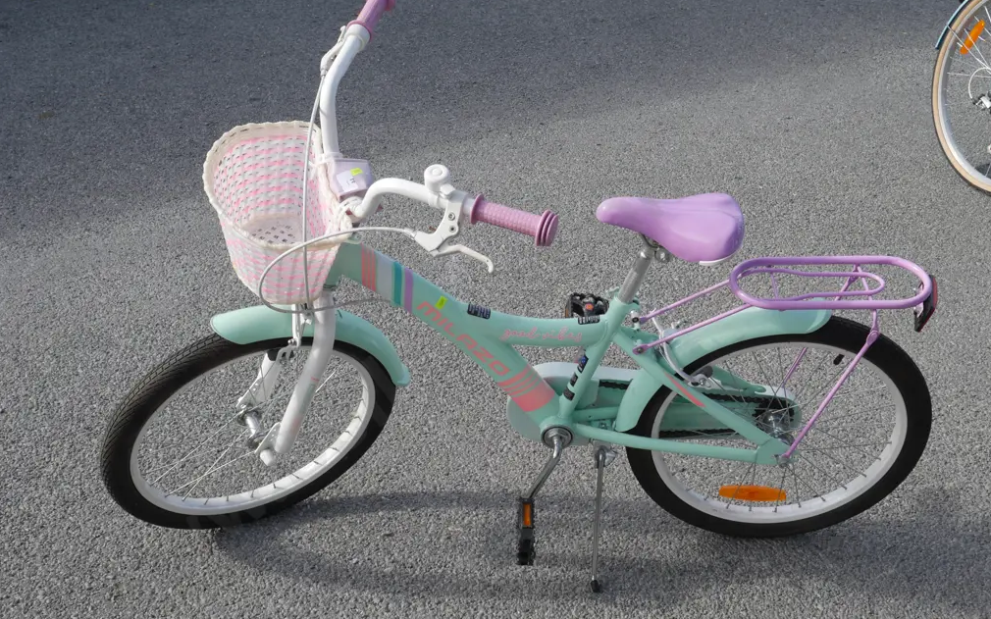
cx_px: 499
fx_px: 1161
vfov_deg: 29.9
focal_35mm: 43
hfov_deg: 46.2
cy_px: 310
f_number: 8
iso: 200
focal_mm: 20
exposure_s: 1/250
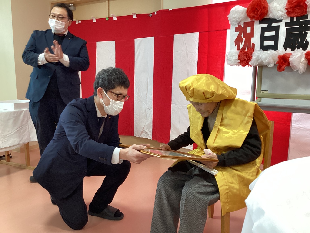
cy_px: 116
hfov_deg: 58.3
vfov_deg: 45.4
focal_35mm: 31
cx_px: 155
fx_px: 278
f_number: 2.4
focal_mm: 3.3
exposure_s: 1/50
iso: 100
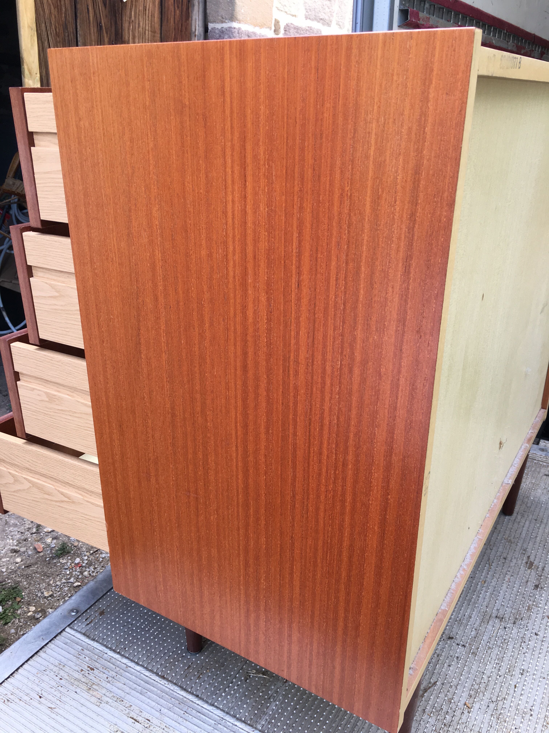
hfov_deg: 48.2
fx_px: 613
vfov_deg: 61.7
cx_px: 274
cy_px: 366
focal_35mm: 29
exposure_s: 1/100
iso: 25
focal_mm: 4.15
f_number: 2.2
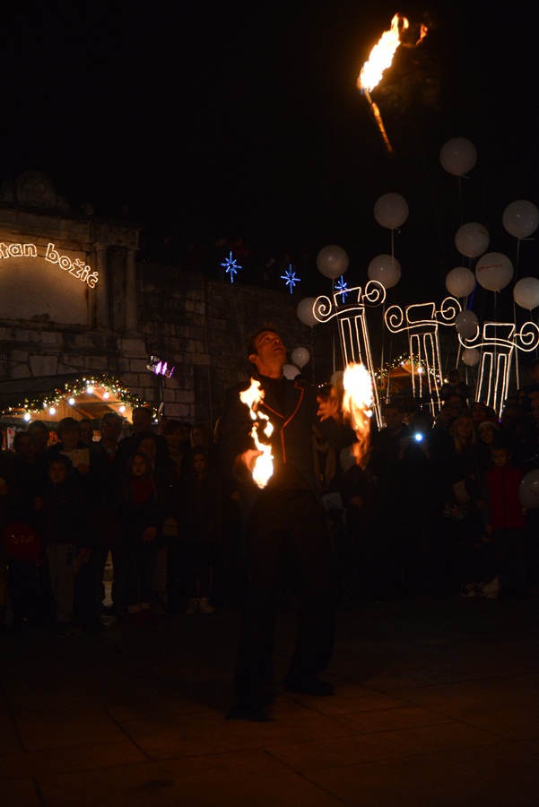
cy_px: 404
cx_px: 270
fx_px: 1009
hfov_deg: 29.9
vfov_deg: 43.6
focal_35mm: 45
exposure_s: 1/160
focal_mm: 45
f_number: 5
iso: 3200
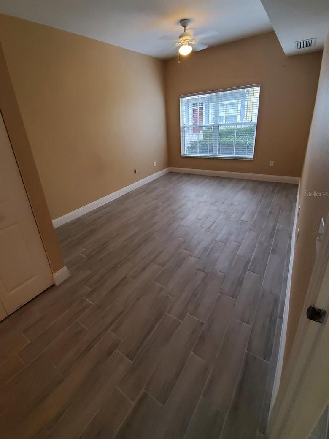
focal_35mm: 15
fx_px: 190
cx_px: 145
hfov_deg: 81.4
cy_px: 194
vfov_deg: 97.7
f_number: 2.2
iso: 250
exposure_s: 1/59
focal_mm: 1.8
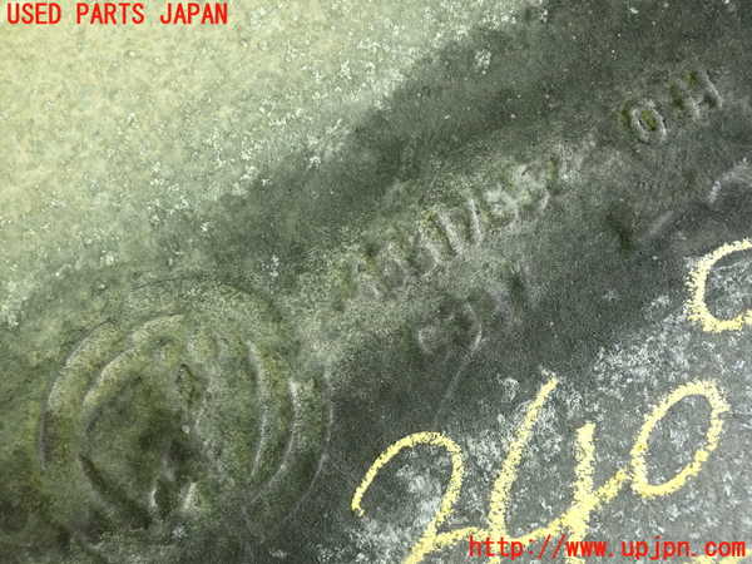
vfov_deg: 44.2
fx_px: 695
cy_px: 282
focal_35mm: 32
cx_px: 376
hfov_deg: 56.8
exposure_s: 1/125
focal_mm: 5.79
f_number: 2.4
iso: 1250
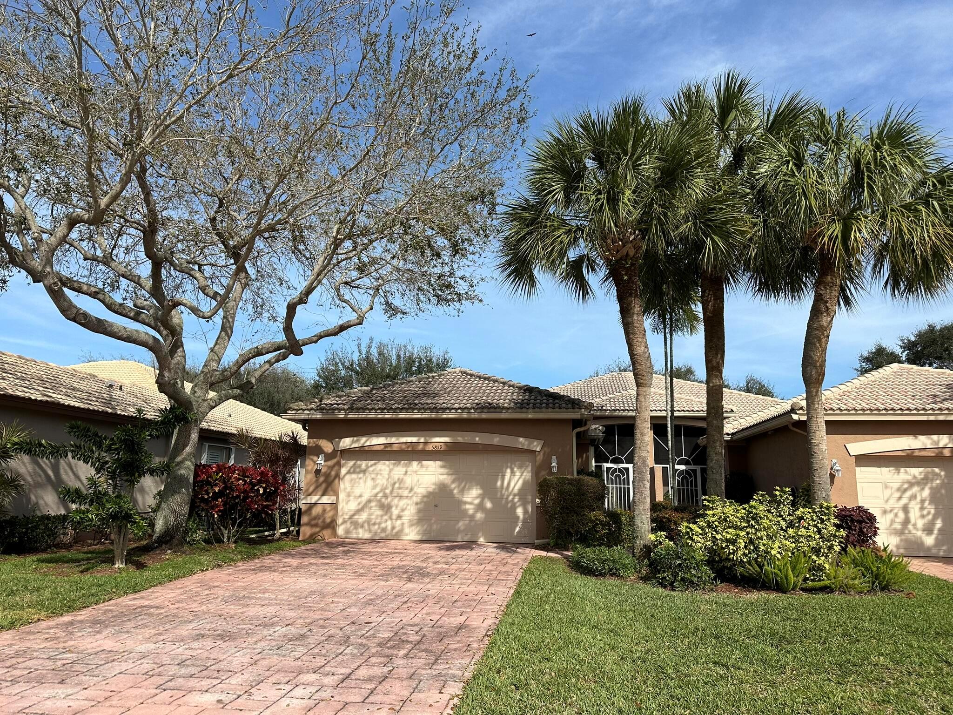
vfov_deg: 56.8
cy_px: 358
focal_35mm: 24
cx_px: 476
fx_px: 661
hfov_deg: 71.6
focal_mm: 6.86
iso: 80
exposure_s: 1/4762
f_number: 1.78
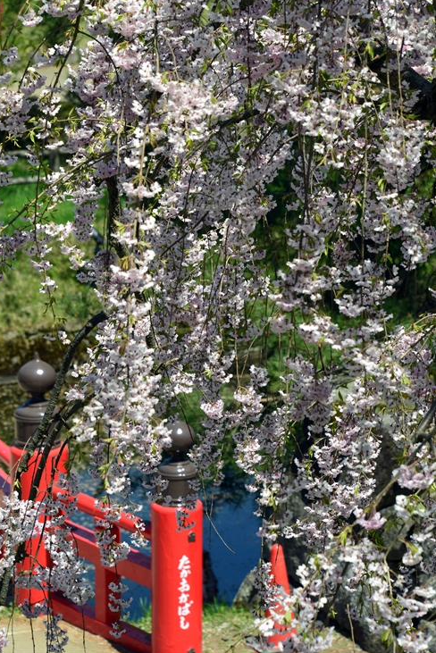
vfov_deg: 11.1
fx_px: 3376
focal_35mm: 186
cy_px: 298
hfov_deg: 7.4
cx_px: 199
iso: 400
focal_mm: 170
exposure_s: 1/400
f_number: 10
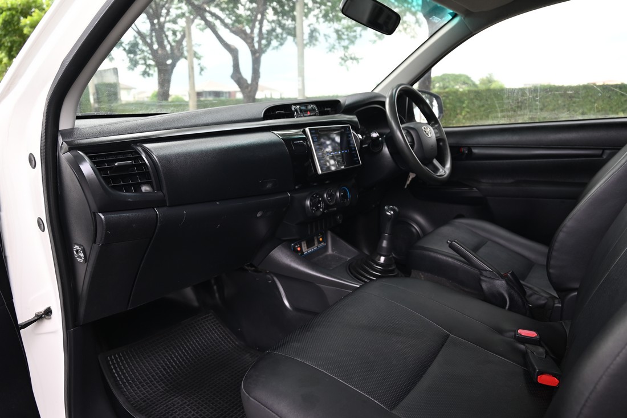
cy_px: 209
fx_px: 418
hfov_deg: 73.7
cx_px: 314
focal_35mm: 24
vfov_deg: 53.2
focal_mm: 24
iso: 280
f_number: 4.8
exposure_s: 1/90
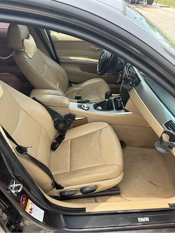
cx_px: 88
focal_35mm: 24
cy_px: 116
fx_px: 162
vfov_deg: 71.6
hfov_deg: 56.8
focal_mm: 6.76
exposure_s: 1/822
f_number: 1.78
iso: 80
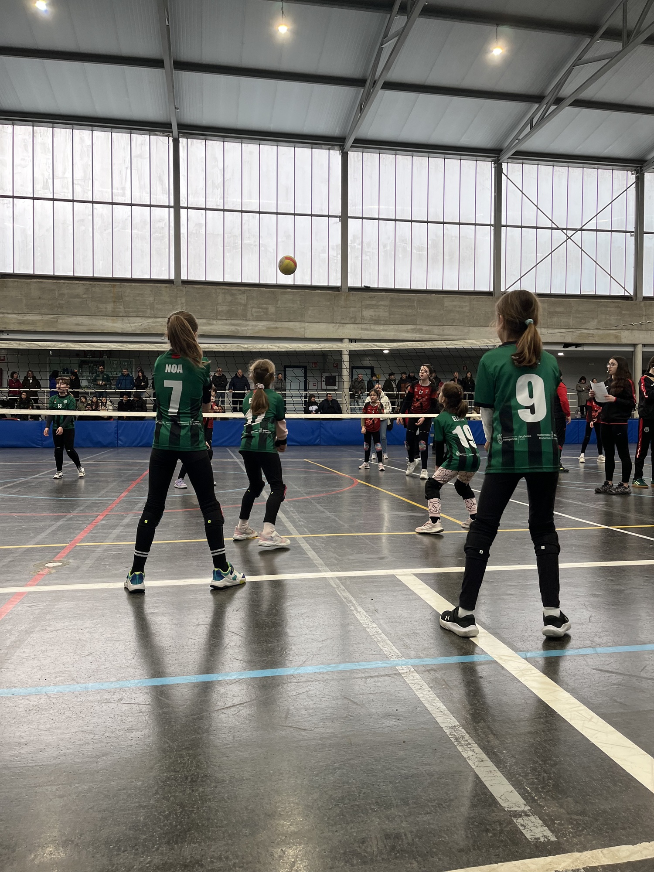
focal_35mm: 26
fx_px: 655
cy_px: 436
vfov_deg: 67.3
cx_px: 327
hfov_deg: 53.1
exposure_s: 1/158
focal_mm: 5.1
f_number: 1.6
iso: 50
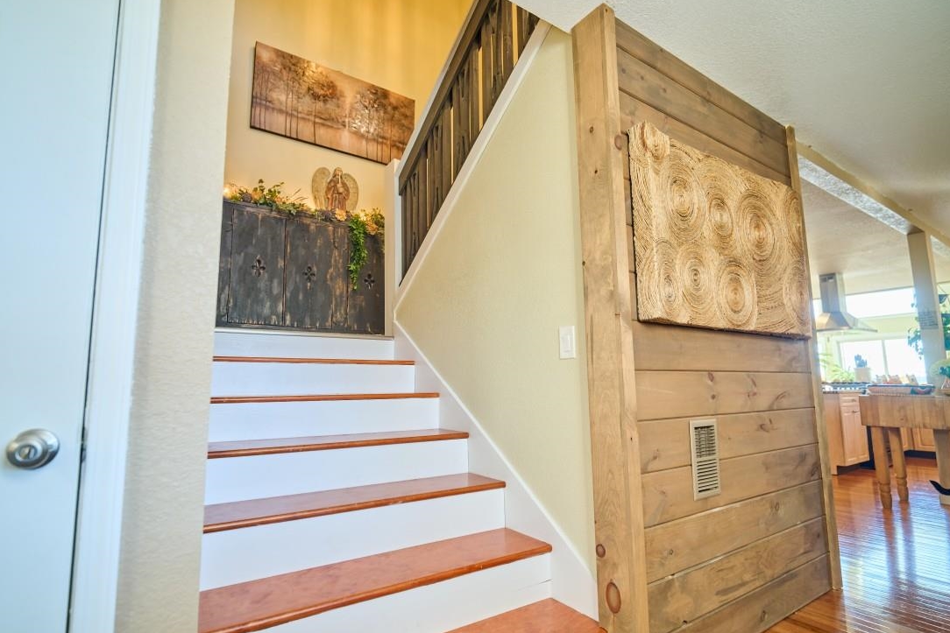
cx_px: 462
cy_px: 326
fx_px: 449
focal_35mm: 17
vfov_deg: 70.4
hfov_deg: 93.2
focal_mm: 16
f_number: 2.8
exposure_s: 1/320
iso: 1250
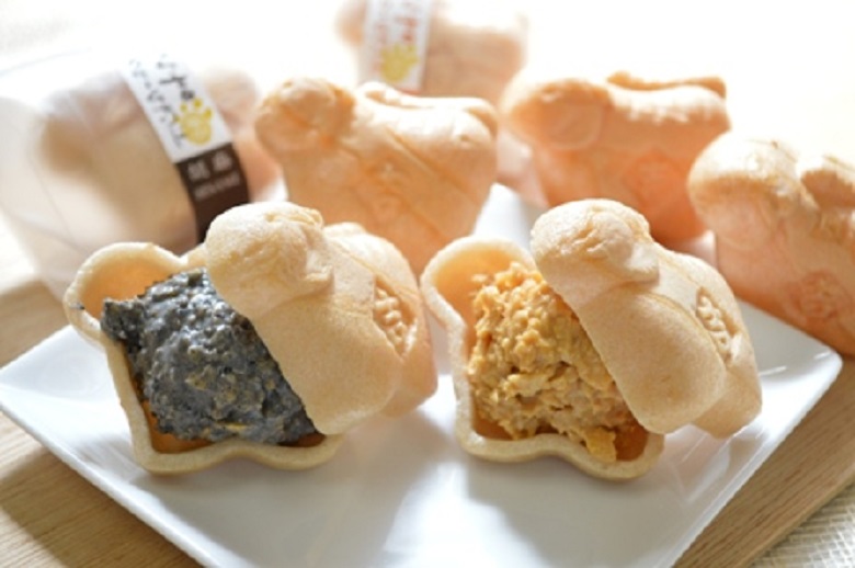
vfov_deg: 25.0
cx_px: 428
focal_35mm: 54
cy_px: 284
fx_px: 1281
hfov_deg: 36.9
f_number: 5
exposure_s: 1/60
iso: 640
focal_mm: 36
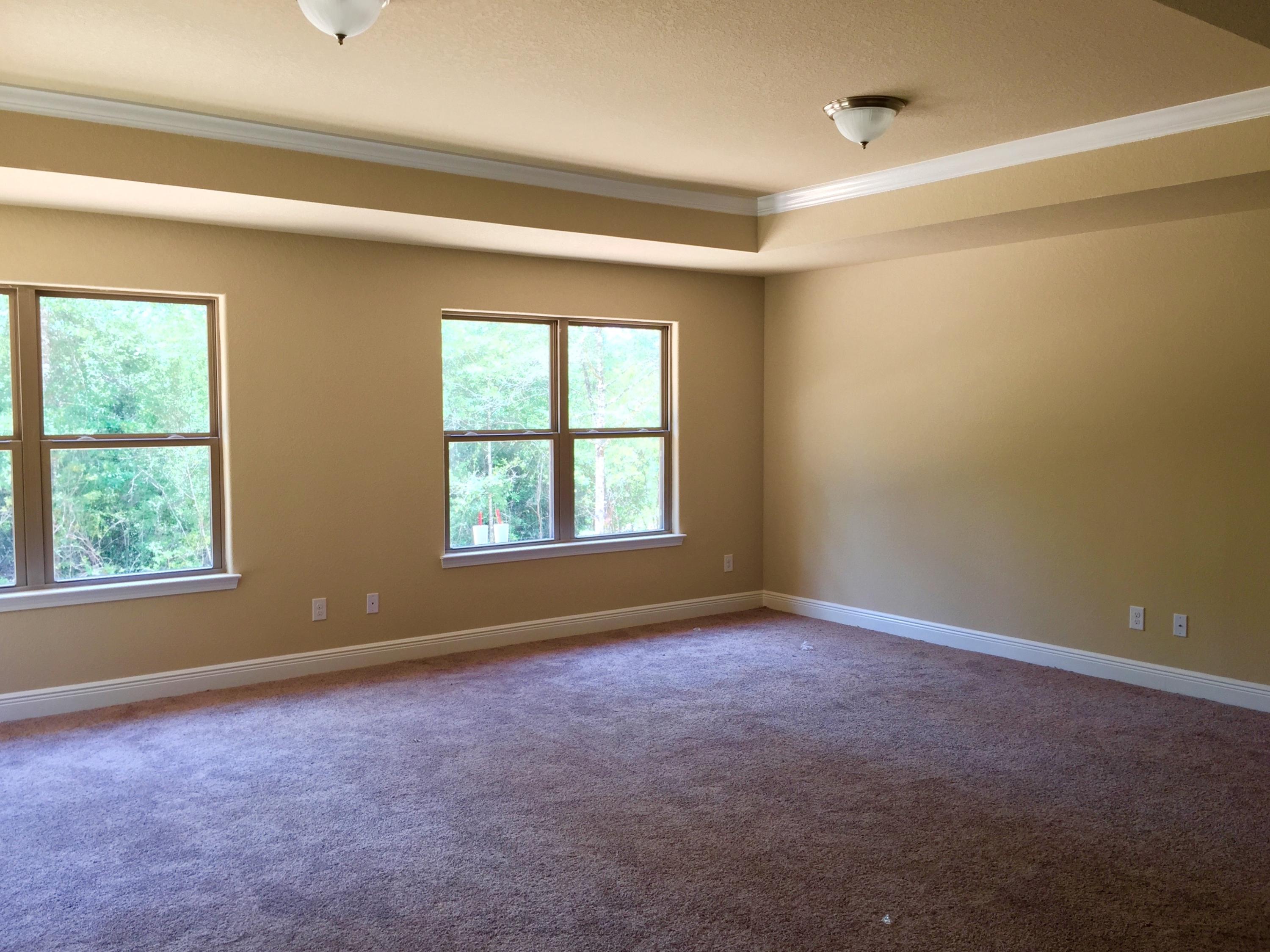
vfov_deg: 48.2
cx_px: 635
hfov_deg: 61.7
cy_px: 476
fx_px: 1064
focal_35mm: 29
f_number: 2.2
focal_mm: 4.15
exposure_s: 1/60
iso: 32
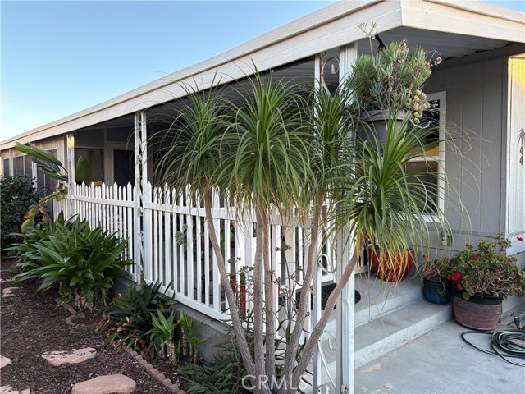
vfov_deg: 53.1
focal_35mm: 26
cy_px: 197
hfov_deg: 67.3
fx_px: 394
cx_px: 262
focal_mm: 5.96
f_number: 1.6
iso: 64
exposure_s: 1/256
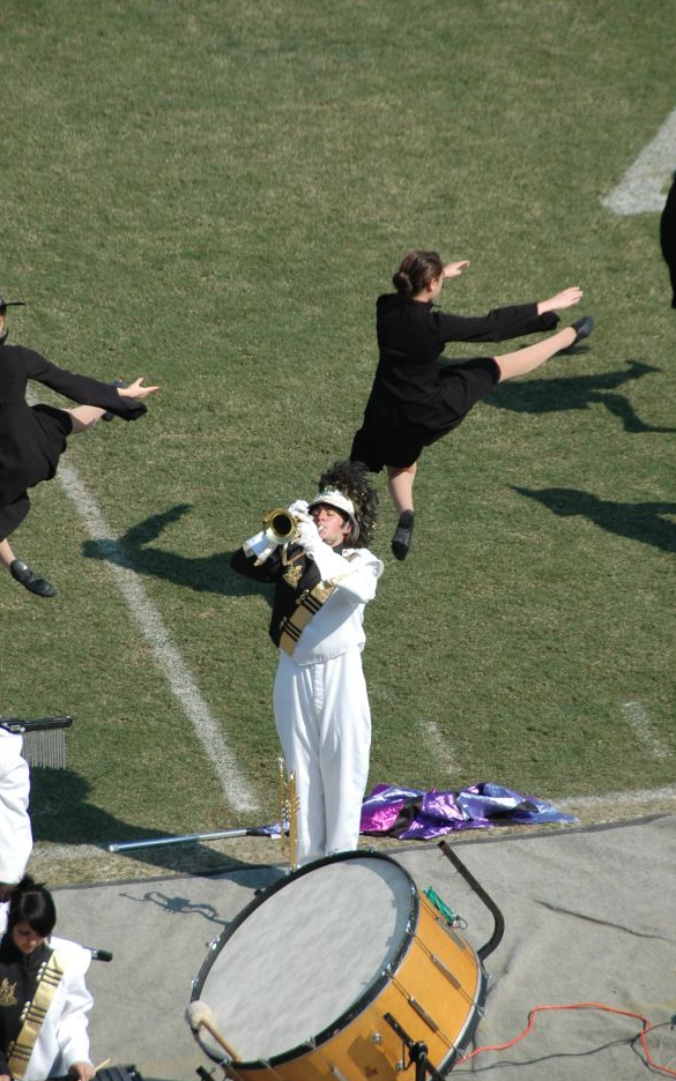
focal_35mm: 334
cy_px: 520
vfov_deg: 6.3
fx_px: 9845
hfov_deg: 3.9
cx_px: 326
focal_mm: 200
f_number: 6.3
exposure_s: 1/640
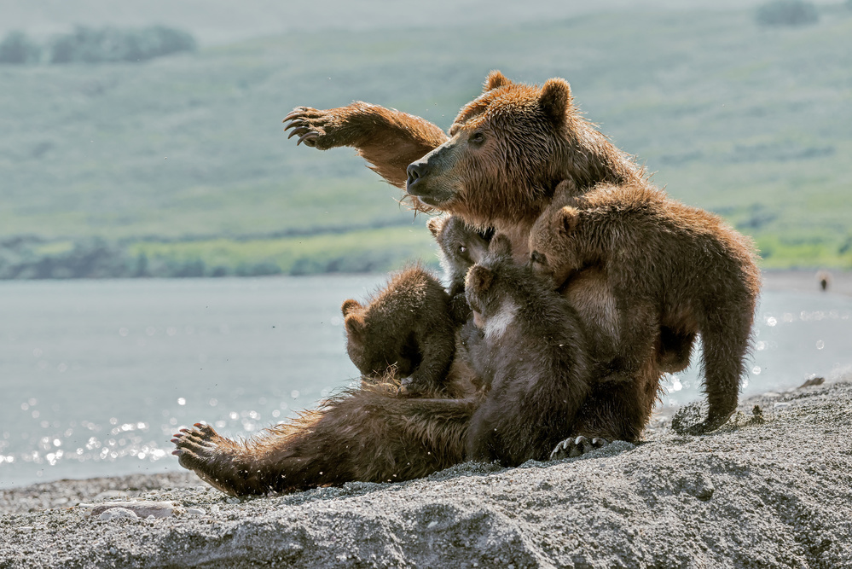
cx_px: 426
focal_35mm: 250
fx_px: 5919
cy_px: 284
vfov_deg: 5.5
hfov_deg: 8.2
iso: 800
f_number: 8
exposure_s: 1/640
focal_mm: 250
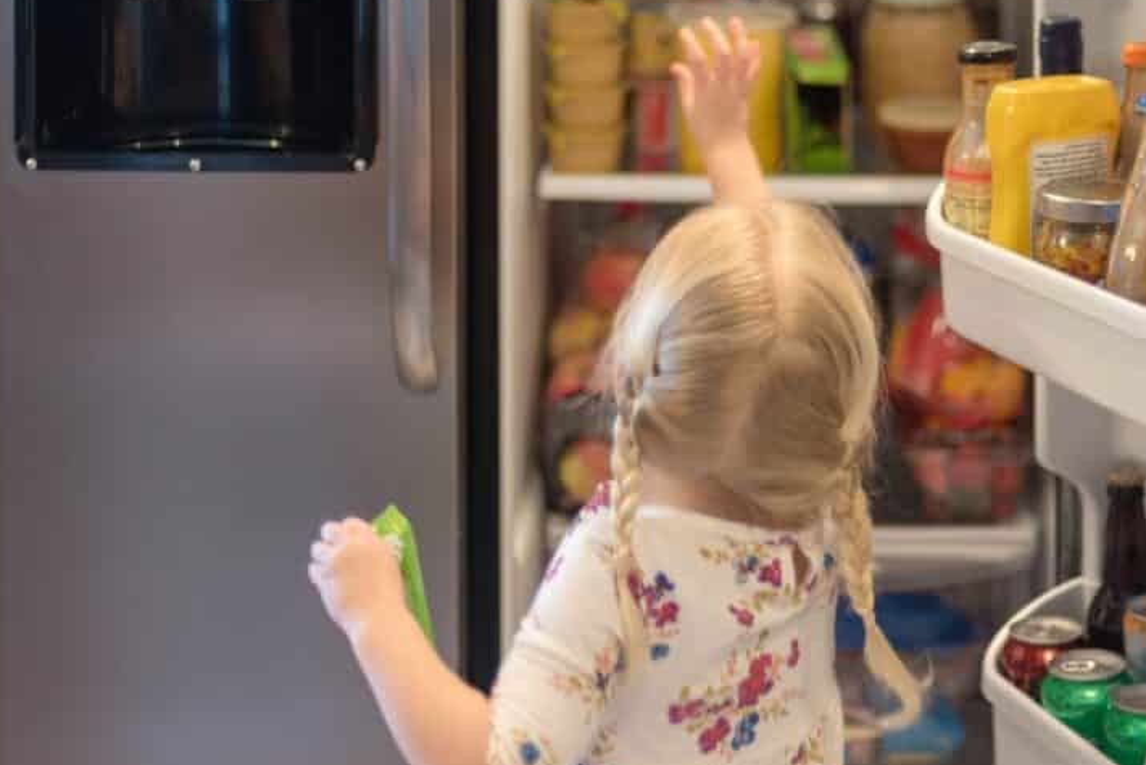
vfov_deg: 18.9
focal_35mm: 72
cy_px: 296
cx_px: 733
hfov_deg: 27.9
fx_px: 2293
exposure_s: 1/125
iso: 320
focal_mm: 50
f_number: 1.6
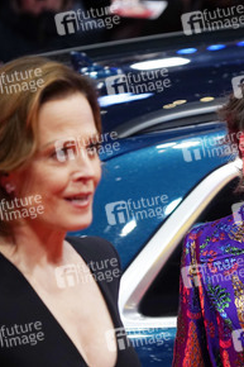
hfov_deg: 4.2
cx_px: 231
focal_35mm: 325
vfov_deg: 6.3
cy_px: 178
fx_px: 3308
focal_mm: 209
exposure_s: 1/200
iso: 4000
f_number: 5.6
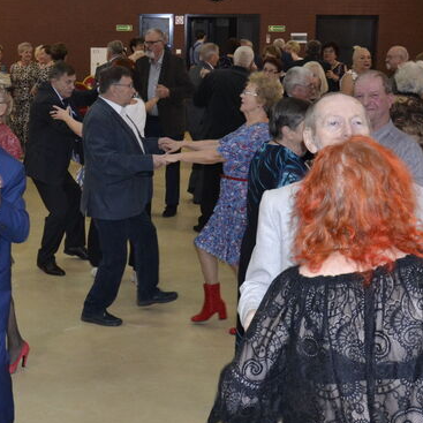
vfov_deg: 26.8
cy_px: 168
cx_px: 66
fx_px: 885
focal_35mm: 64
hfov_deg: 26.2
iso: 1250
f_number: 3.5
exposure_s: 1/60
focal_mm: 18
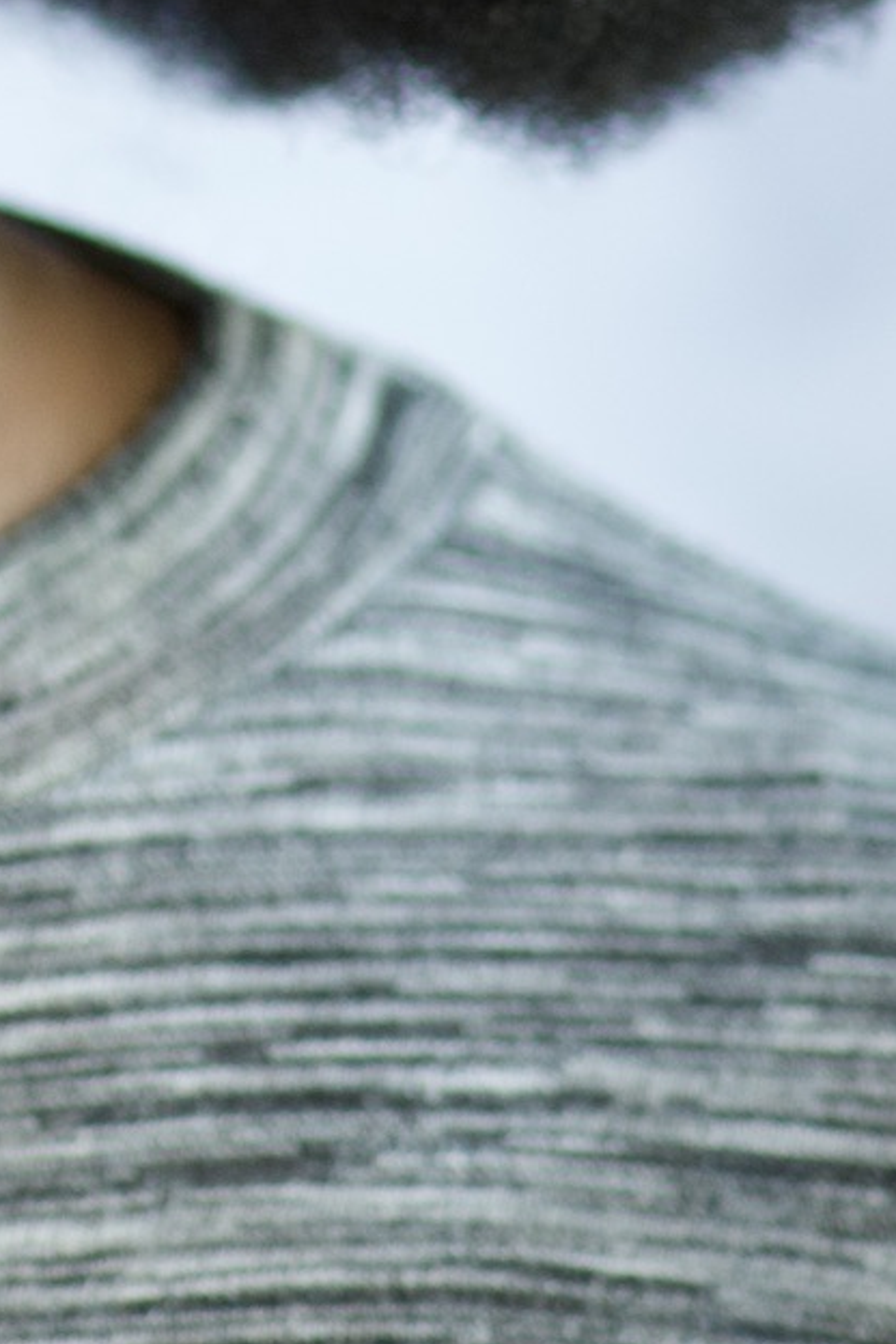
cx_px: -521
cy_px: -95
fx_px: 16565
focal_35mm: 444
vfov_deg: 4.6
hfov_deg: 3.1
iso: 400
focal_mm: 85
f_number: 2.2
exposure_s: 1/250
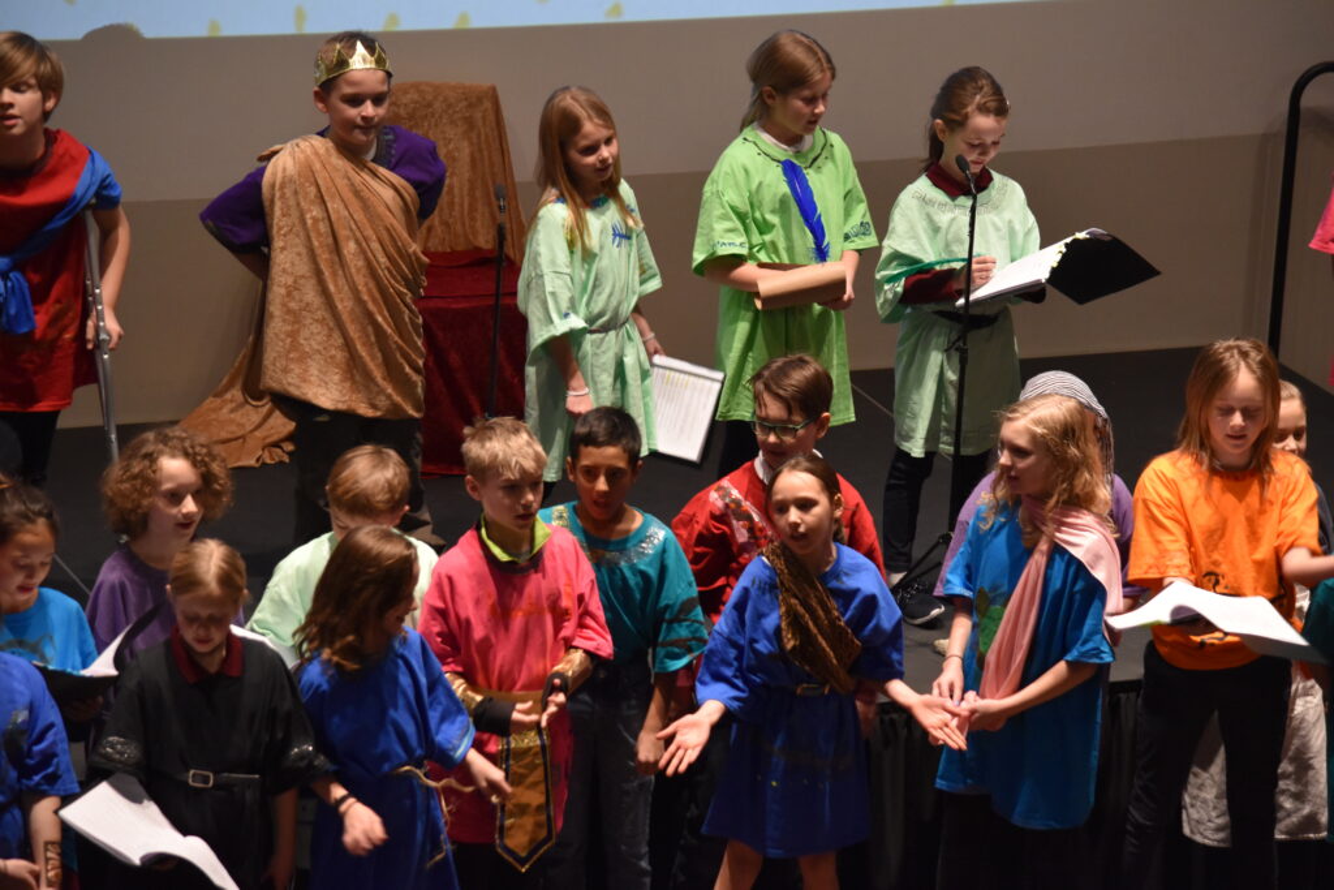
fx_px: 6115
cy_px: 445
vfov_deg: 8.3
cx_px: 667
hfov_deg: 12.5
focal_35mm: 165
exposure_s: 1/40
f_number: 4.8
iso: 2000
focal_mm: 110
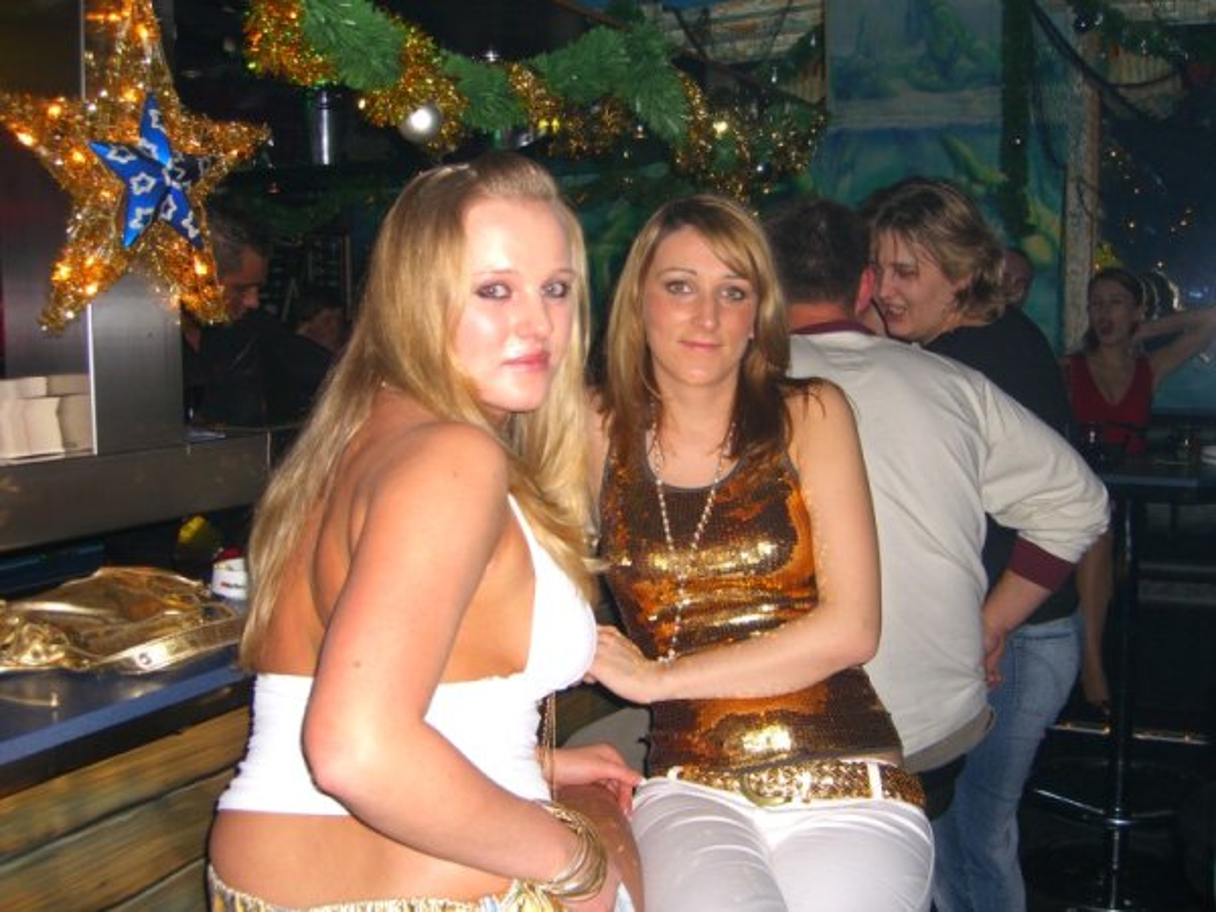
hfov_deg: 49.0
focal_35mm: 38
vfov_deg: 37.7
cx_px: 608
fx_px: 1335
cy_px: 456
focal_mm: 7.9
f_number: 2.8
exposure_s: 1/60
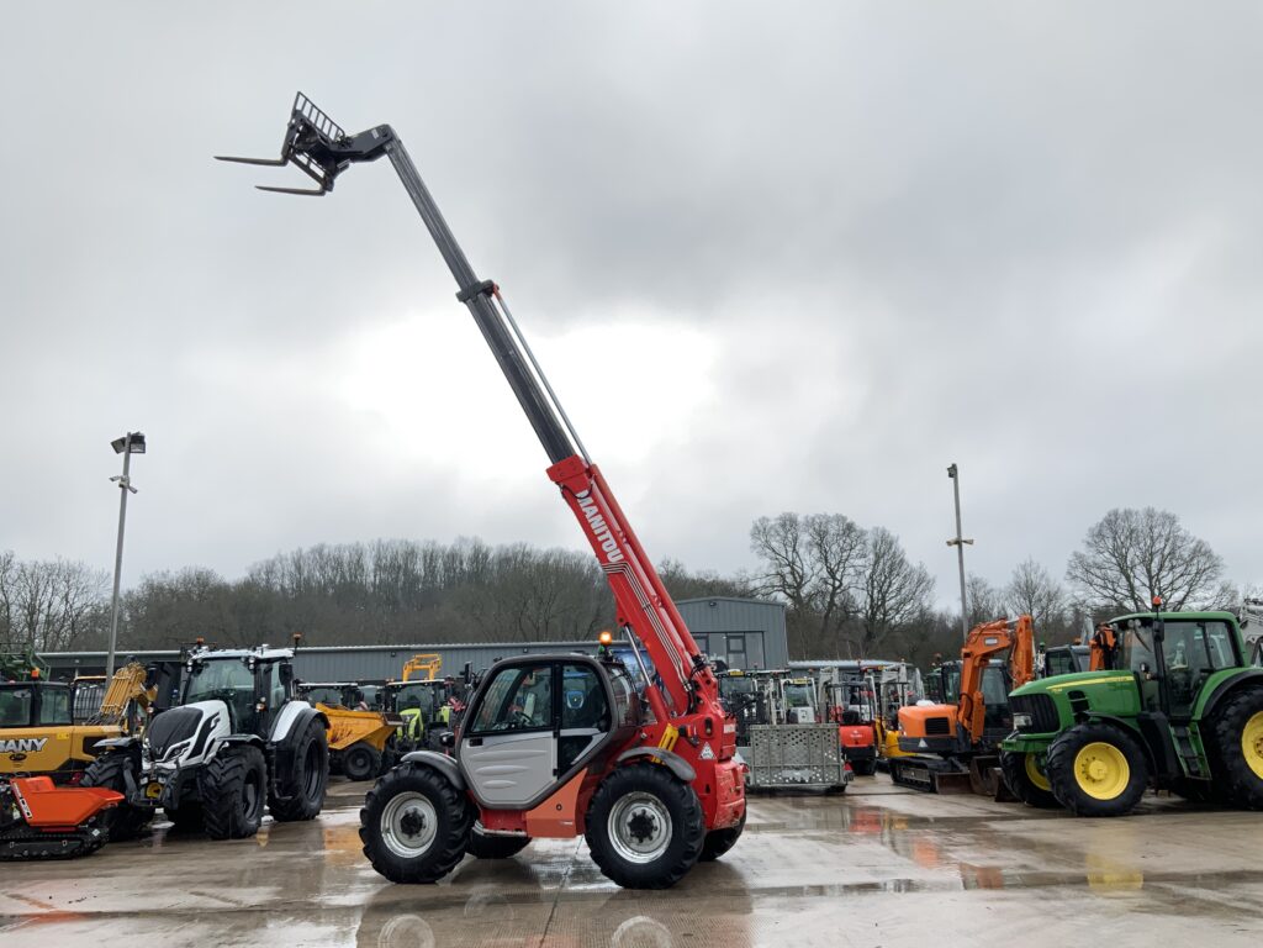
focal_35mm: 29
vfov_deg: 48.2
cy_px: 474
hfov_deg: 61.7
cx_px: 632
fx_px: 1058
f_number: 1.8
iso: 16
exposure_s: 1/133
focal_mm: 3
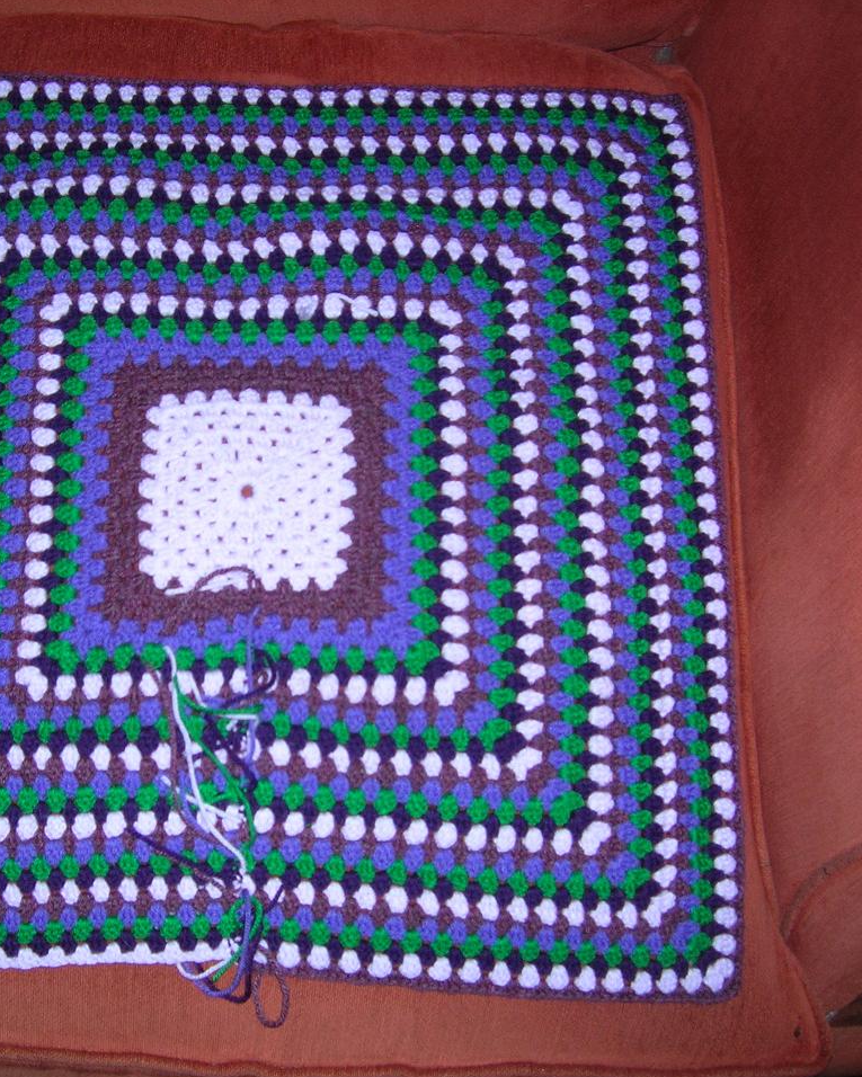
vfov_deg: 41.2
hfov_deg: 33.1
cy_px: 542
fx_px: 1435
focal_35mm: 45
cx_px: 276
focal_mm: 5.7
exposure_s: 1/60.1
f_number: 2.9
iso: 50
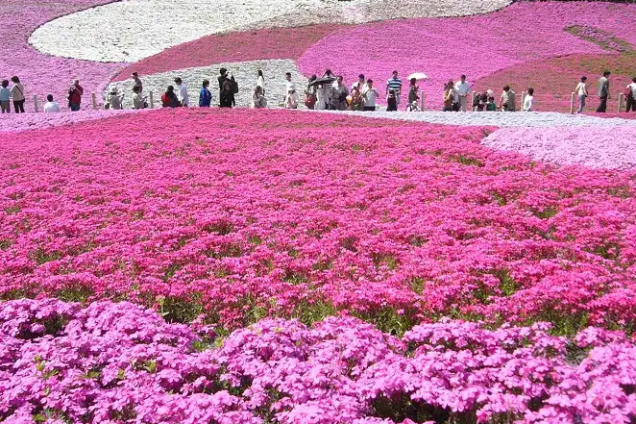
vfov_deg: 30.4
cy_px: 157
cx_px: 315
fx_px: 777
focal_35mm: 44
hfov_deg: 44.5
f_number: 8
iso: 50
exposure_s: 1/80
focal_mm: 5.8
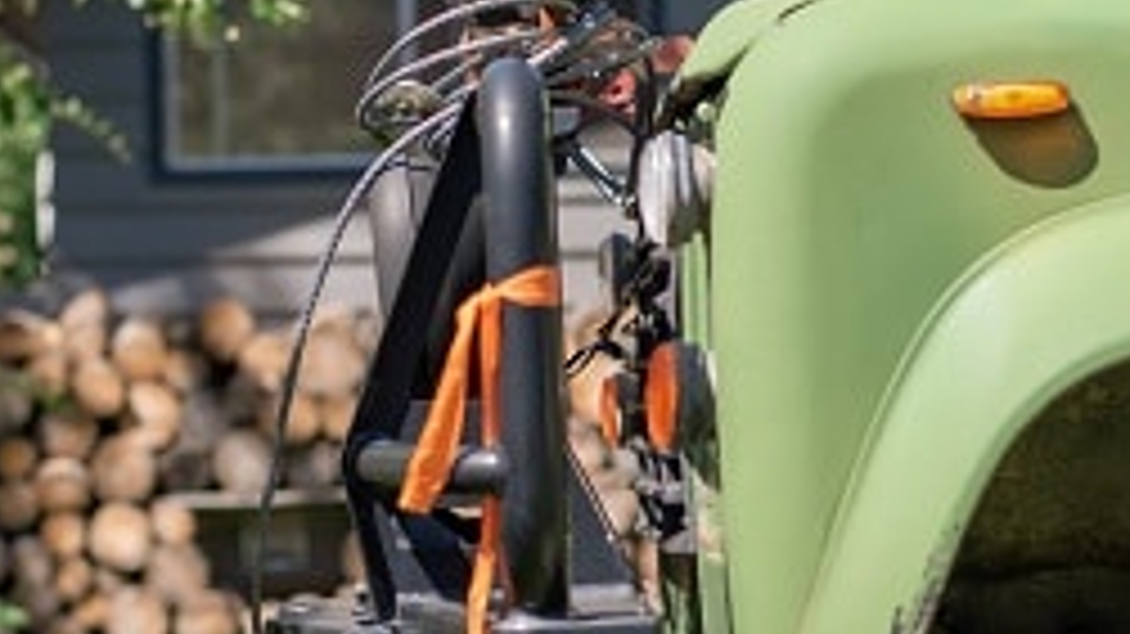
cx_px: 545
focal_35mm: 125
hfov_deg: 17.2
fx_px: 3744
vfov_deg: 9.7
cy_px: 387
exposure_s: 1/800
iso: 100
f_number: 2.5
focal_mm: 50
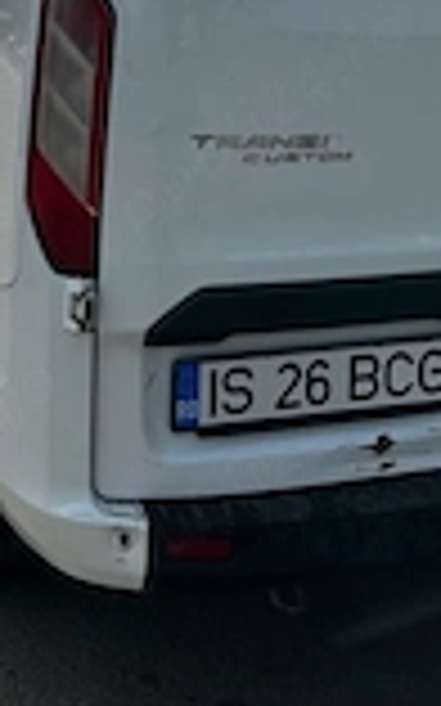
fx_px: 1251
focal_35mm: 65
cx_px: 351
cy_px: -175
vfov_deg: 27.2
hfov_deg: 19.8
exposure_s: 1/2353
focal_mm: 6.86
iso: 80
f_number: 1.78
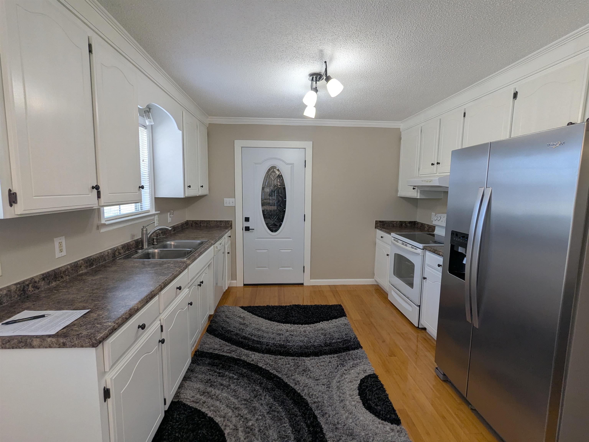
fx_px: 272
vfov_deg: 78.1
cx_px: 294
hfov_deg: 94.5
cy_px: 221
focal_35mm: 16
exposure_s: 1/24
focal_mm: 2.35
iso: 72
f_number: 2.2
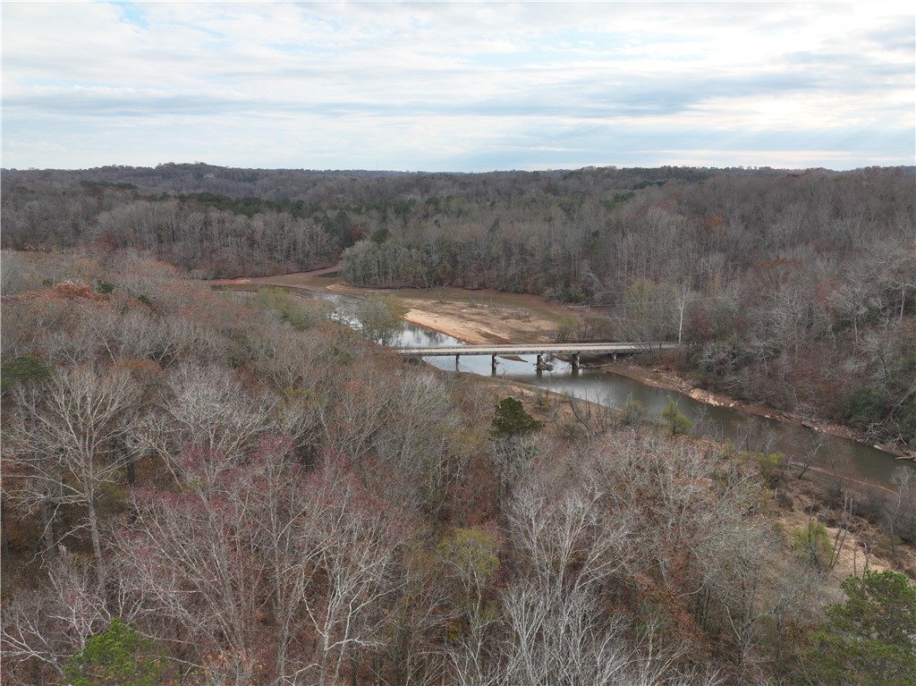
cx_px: 458
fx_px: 635
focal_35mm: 24
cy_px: 343
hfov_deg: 71.6
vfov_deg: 56.8
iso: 400
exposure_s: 1/200
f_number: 2.8
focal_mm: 12.29
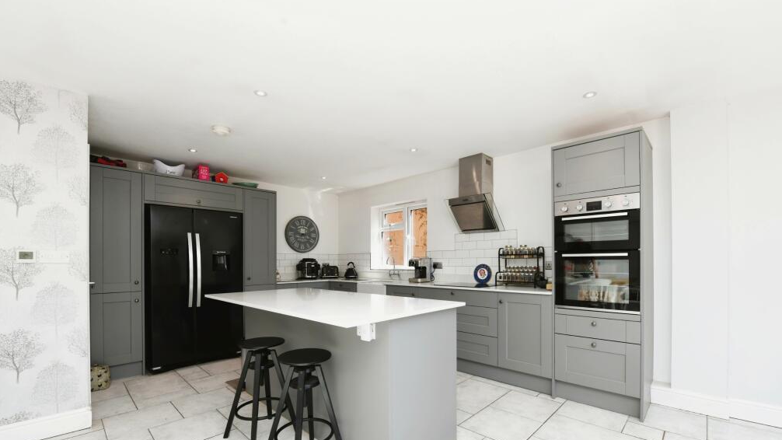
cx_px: 396
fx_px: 332
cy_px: 262
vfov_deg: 66.5
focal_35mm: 16
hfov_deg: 99.4
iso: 400
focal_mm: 15
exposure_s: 1/100
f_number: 9
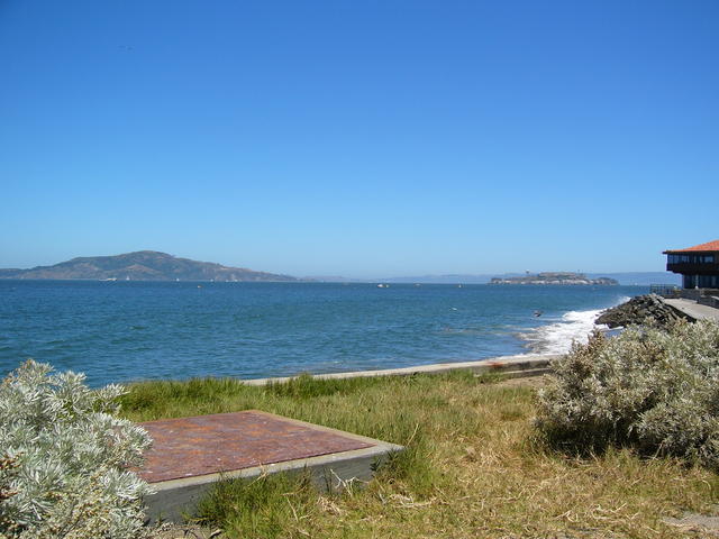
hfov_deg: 52.6
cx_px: 360
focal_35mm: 35
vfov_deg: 40.7
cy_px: 270
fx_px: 727
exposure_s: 1/200
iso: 50
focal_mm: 5.8
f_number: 8
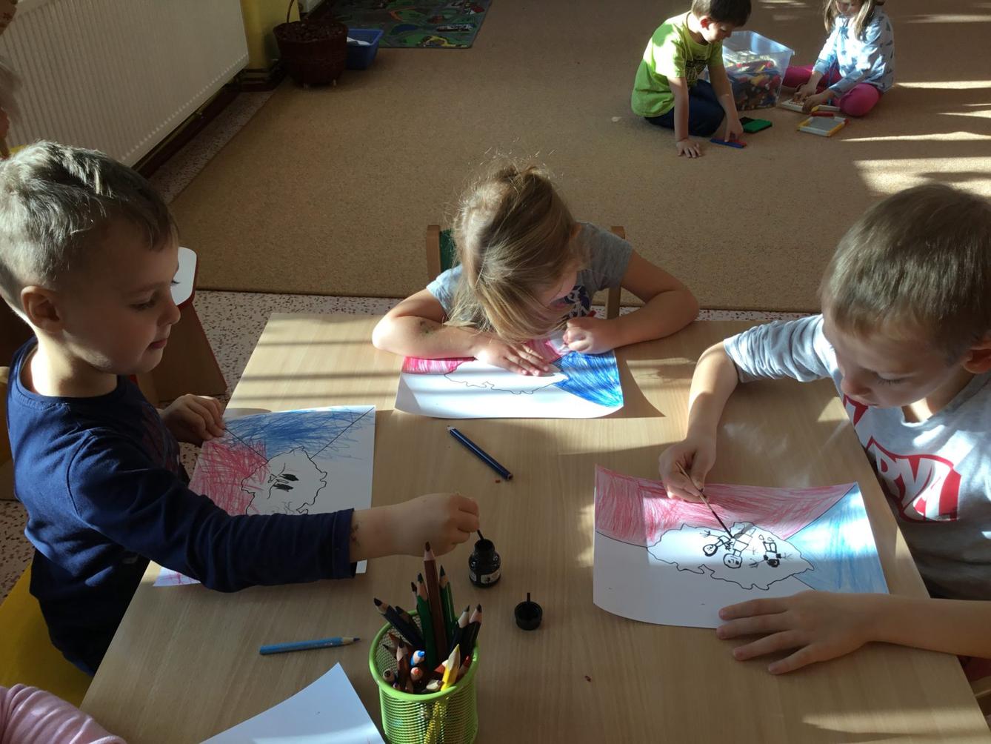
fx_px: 888
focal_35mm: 31
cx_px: 496
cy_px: 372
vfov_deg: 45.5
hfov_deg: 58.3
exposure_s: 1/111
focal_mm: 3.3
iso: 25
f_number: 2.4
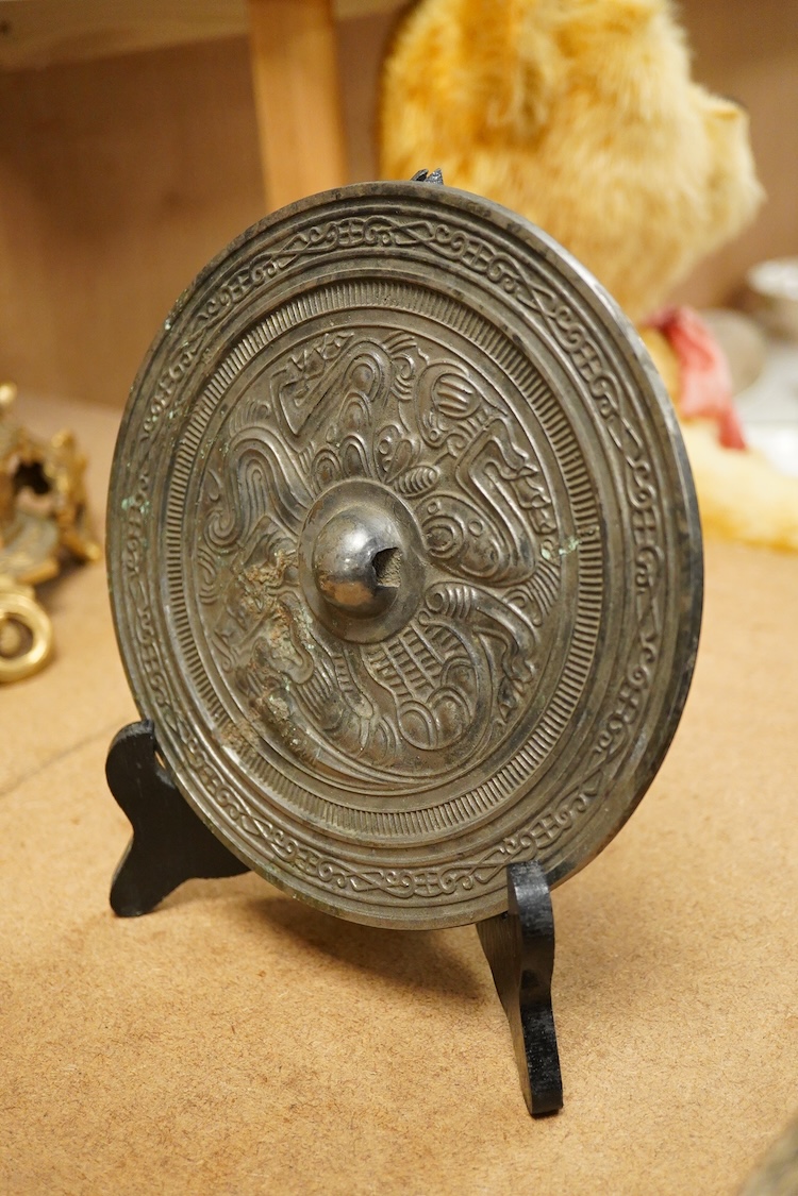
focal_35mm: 45
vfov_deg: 43.6
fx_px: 1496
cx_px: 399
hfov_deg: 29.9
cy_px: 598
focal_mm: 30
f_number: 3.5
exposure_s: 1/320
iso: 3200
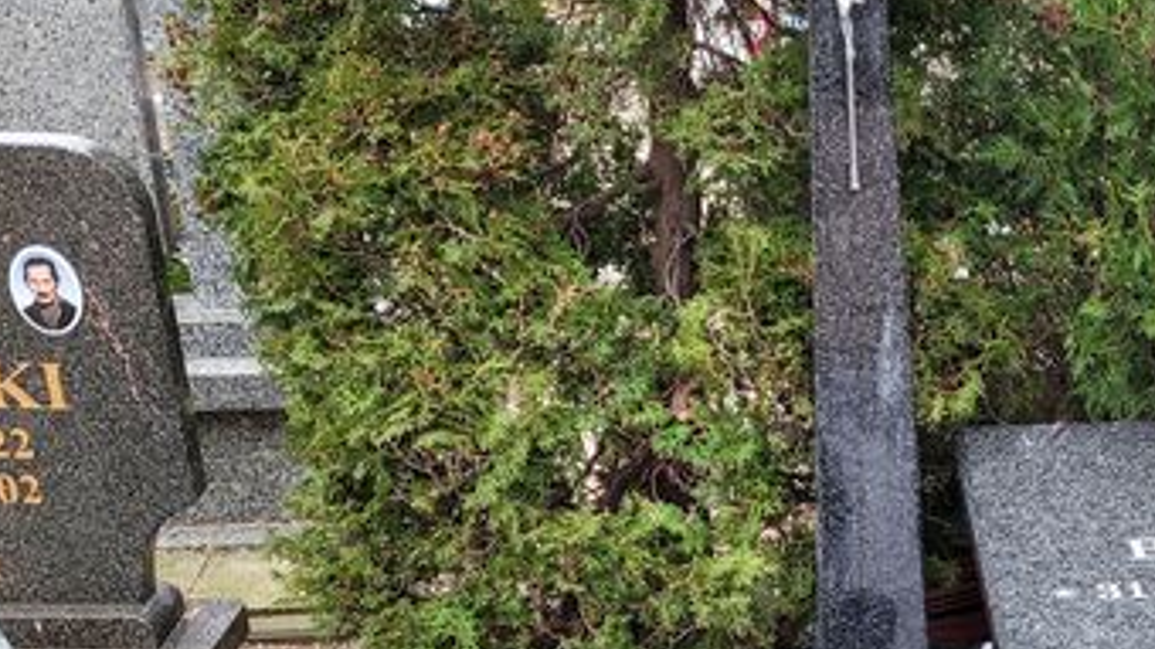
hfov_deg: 26.2
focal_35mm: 75
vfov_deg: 15.7
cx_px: 1257
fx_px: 2296
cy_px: 671
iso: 80
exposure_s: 1/100
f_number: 1.8
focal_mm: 5.4
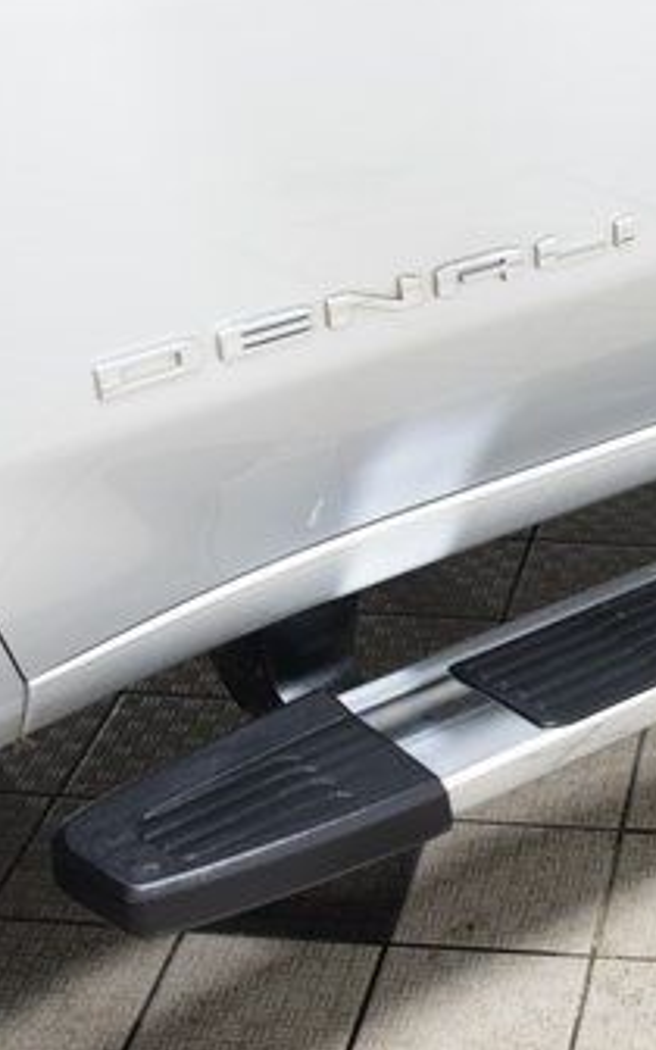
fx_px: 2002
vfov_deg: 29.4
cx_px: 890
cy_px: 473
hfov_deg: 17.3
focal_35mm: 70
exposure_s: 1/60
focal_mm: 24
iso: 1600
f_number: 3.2
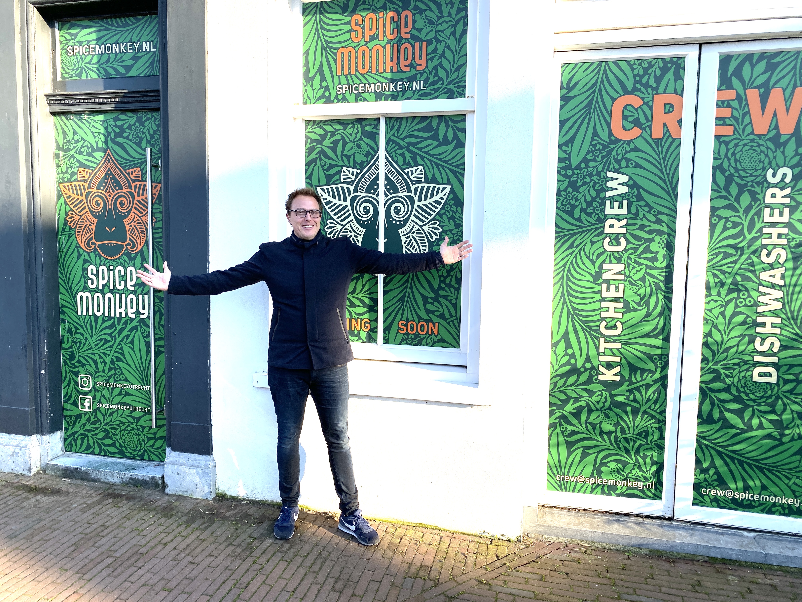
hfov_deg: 67.3
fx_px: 602
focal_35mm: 26
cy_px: 301
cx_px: 401
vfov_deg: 53.1
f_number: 1.8
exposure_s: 1/927
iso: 32
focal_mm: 4.25
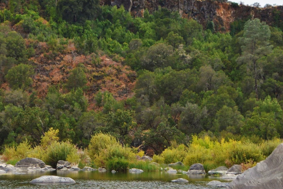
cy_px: 133
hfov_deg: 21.4
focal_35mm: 95
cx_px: 108
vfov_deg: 14.4
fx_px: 747
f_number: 4.2
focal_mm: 26
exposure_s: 1/60
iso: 400
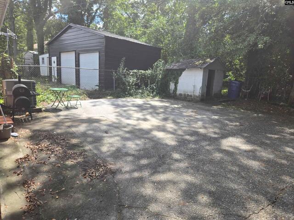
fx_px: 195
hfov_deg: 73.9
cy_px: 110
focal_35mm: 23
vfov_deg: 58.9
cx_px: 147
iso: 25
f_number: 1.8
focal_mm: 5.4
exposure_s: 1/692
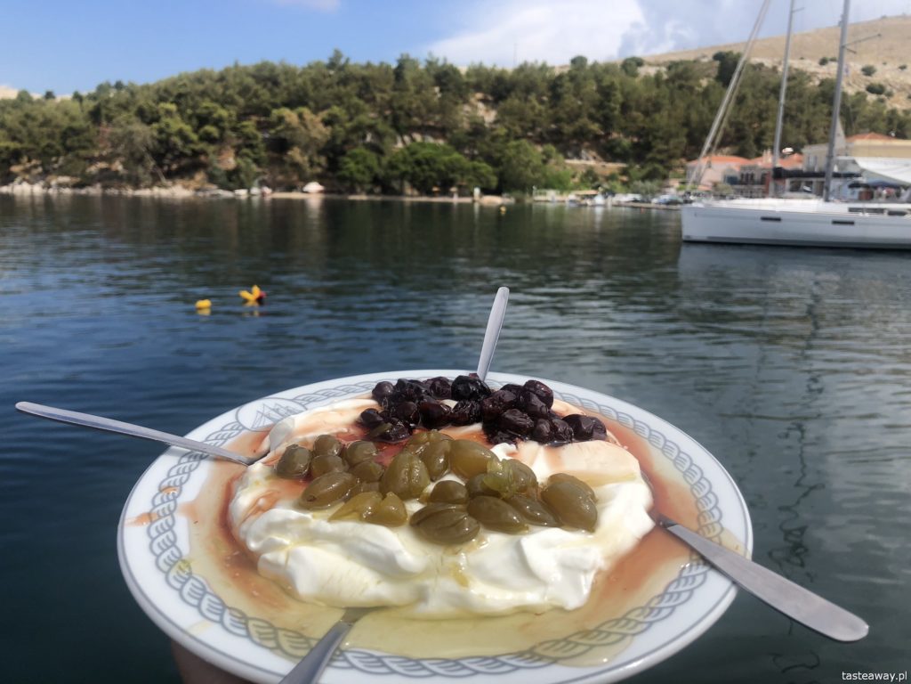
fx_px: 737
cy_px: 342
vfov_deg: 49.7
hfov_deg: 63.4
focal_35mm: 28
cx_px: 456
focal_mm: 3.99
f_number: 1.8
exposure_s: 1/2208
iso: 20
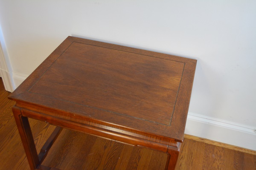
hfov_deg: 53.1
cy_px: 85
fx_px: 256
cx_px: 128
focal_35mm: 36
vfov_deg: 36.9
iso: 800
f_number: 4
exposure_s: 1/60
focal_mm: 24
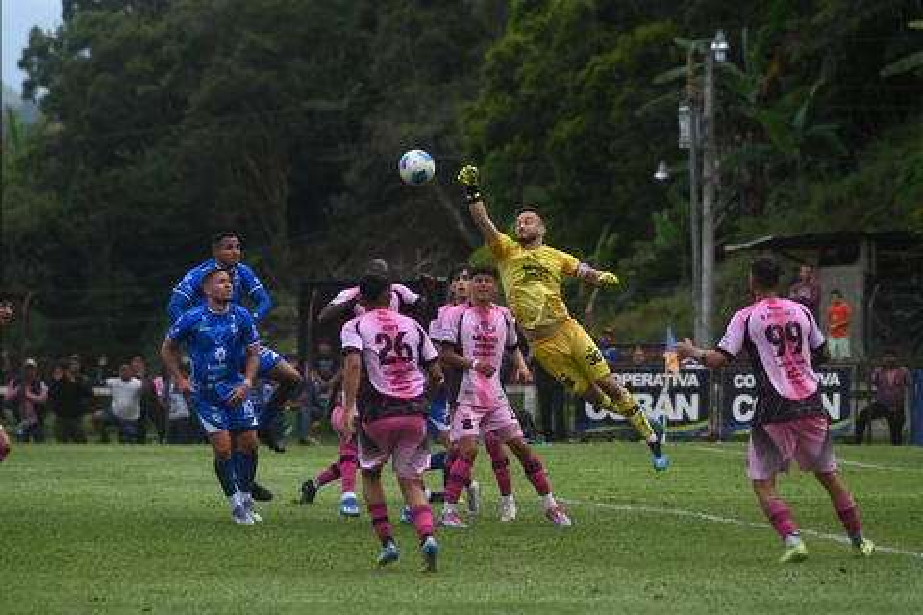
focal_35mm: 240
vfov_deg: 5.7
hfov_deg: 8.6
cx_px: 462
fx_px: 6153
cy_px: 308
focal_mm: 240
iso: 1000
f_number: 5.6
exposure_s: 1/2000
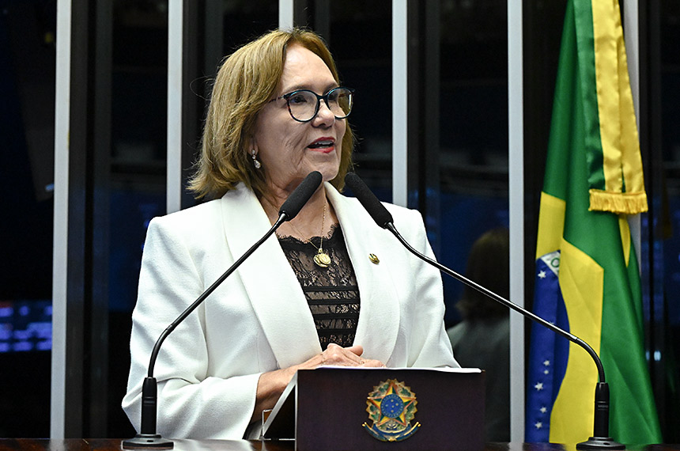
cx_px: 340
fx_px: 1980
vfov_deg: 13.0
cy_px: 226
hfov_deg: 19.5
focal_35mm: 105
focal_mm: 70
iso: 5000
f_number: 5
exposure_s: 1/125
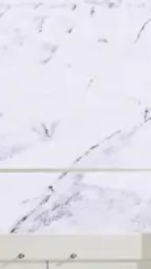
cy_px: 158
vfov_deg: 13.8
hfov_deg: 7.8
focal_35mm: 156
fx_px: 1109
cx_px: 157
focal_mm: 36
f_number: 9
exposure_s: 1/60
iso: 100
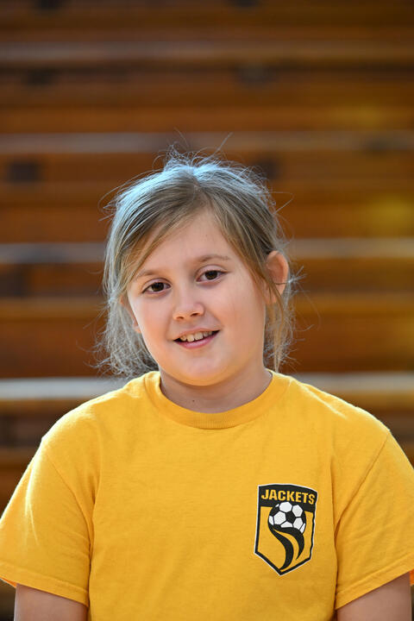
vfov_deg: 18.6
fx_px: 1897
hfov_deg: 12.5
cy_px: 310
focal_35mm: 110
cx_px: 207
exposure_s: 1/640
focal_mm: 110
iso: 1250
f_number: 2.8
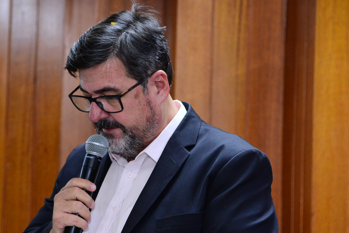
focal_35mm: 150
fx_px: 1455
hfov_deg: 13.6
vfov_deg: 9.1
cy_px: 161
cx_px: 102
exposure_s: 1/60
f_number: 4
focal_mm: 85
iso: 2000
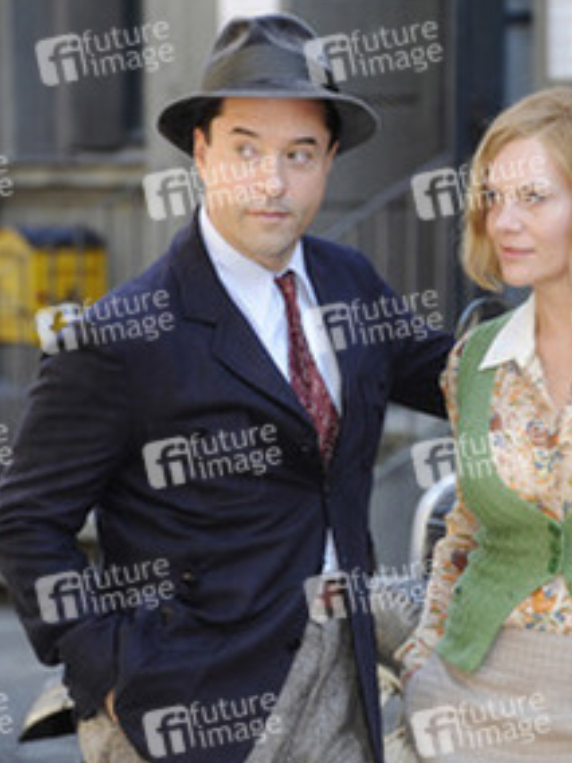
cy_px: 390
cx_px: 410
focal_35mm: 259
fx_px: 5706
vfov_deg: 7.6
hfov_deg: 5.7
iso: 320
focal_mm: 170
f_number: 5.6
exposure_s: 1/100
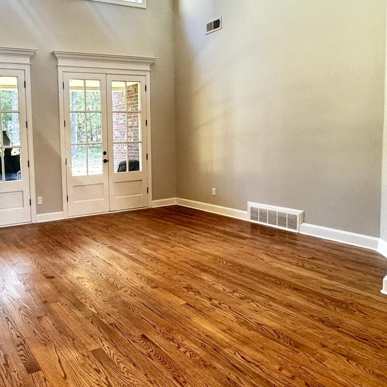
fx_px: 367
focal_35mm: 29
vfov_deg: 55.5
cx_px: 80
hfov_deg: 52.2
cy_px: 170
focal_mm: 2.22
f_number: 2.2
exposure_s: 1/60
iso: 320
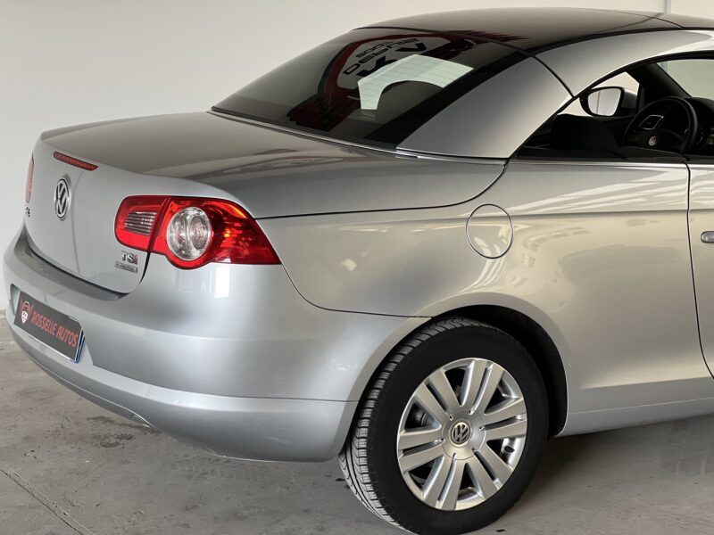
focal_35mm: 77
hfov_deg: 25.3
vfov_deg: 19.1
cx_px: 357
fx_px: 1588
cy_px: 268
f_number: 2.8
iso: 160
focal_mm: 9
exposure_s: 1/121
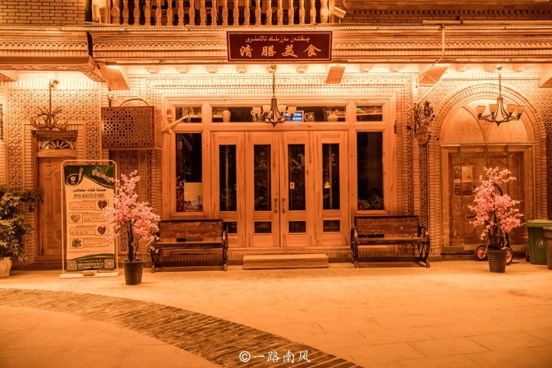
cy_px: 184
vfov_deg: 41.2
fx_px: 491
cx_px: 276
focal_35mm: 32
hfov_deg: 58.7
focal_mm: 32
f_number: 5
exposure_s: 1/100
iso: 2000
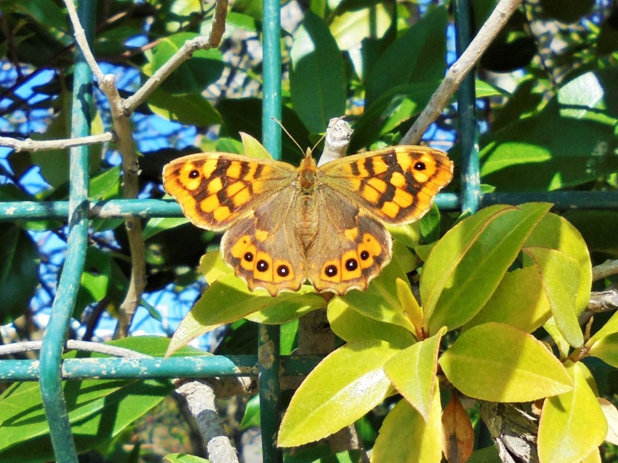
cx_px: 309
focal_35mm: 26
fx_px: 464
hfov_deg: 67.3
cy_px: 232
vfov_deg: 53.1
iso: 100
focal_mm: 4.6
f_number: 3.5
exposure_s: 1/500
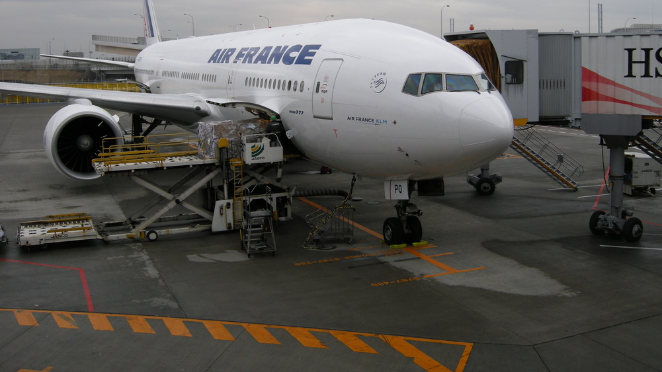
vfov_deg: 30.2
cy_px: 124
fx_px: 685
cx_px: 331
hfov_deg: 51.6
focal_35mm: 39
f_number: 3.8
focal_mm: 7.5
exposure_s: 1/167
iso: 64
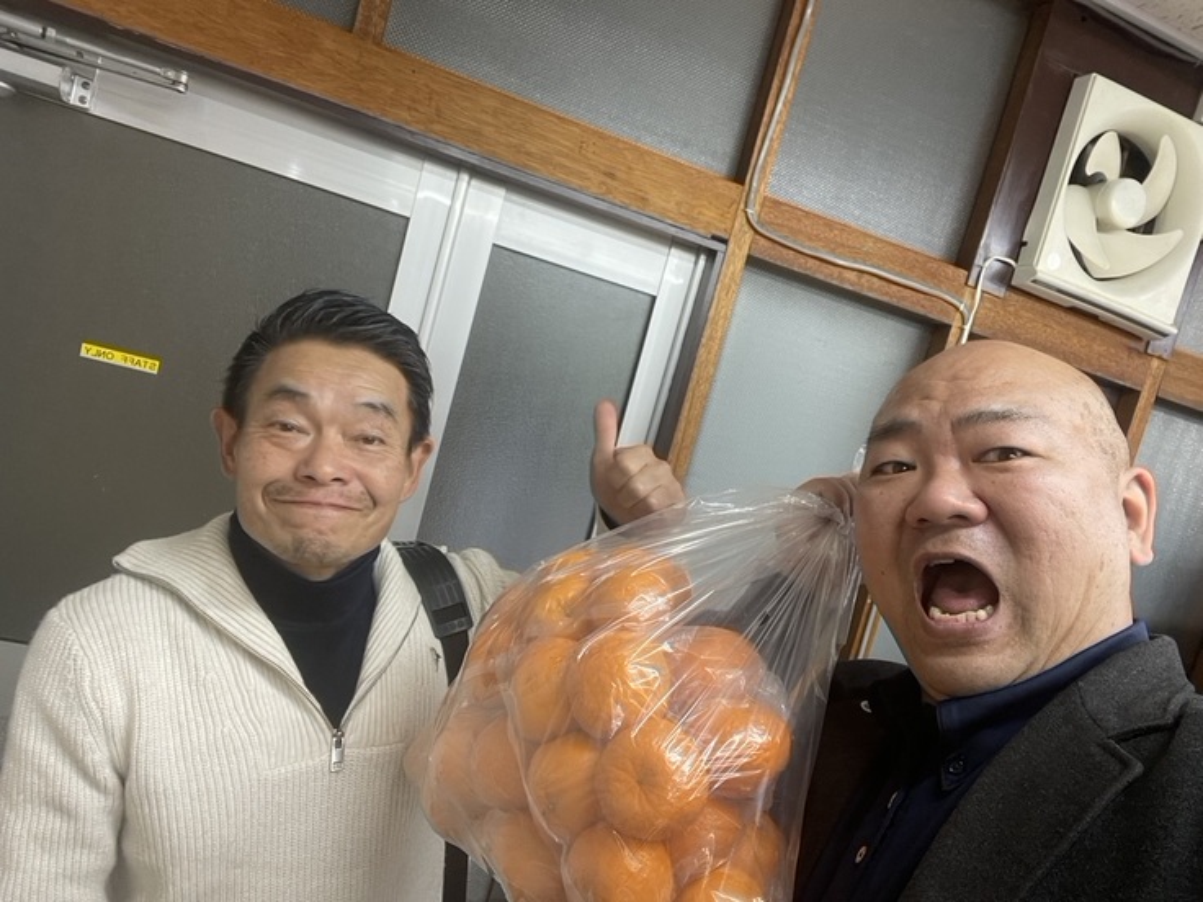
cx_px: 602
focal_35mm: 23
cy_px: 451
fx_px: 799
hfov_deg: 73.9
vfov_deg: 58.9
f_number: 2.2
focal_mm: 2.71
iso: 125
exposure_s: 1/60
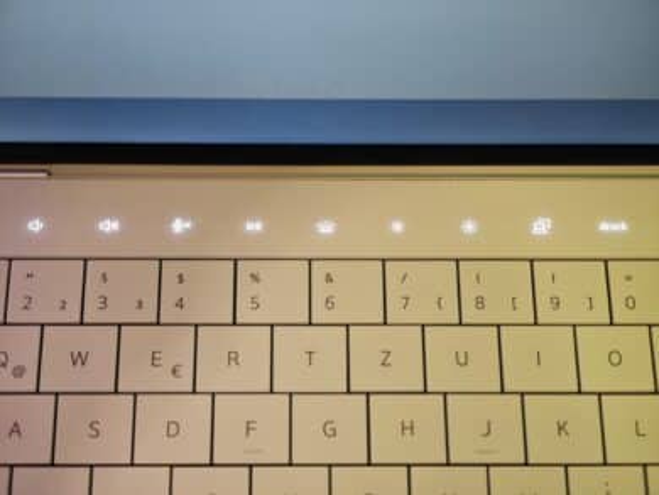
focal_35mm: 75
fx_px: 1429
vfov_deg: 19.7
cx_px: 330
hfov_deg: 26.0
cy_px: 248
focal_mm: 12.28
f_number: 1.8
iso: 800
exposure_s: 1/100
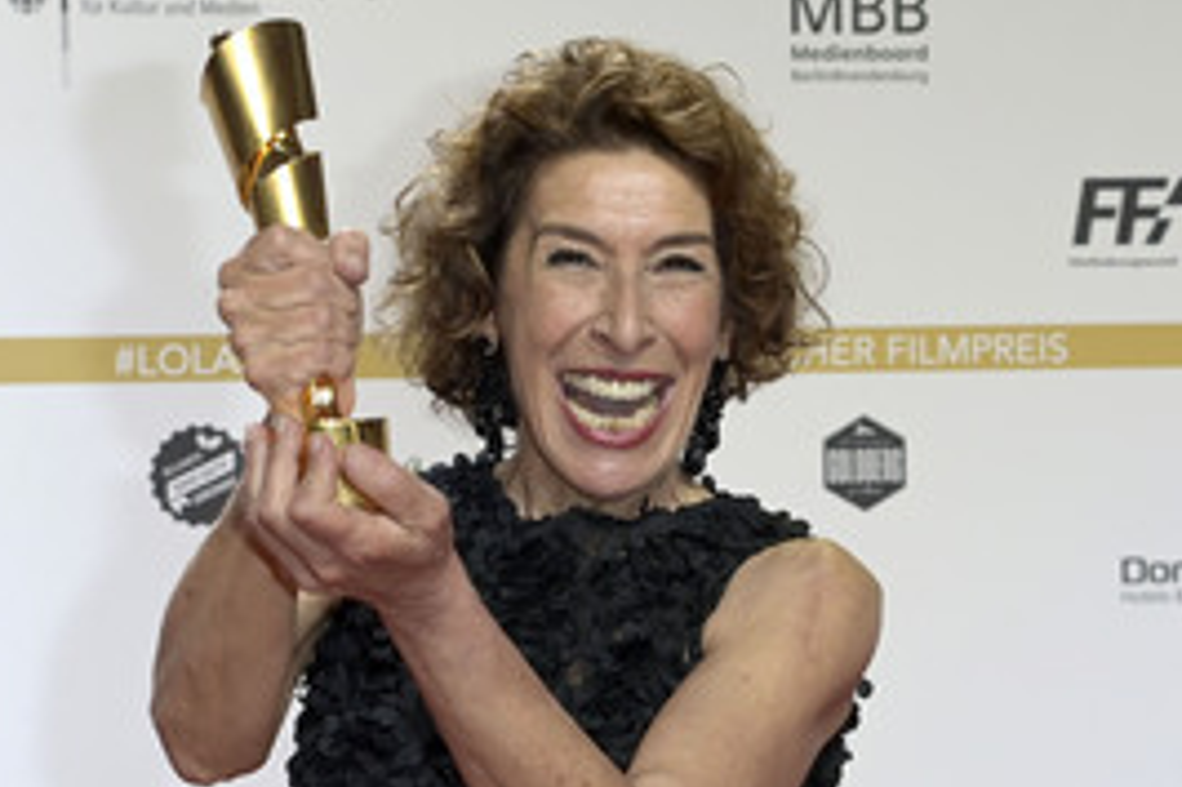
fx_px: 3445
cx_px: 513
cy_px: 618
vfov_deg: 13.0
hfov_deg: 19.5
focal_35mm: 105
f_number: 5.6
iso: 800
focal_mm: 62
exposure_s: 1/250
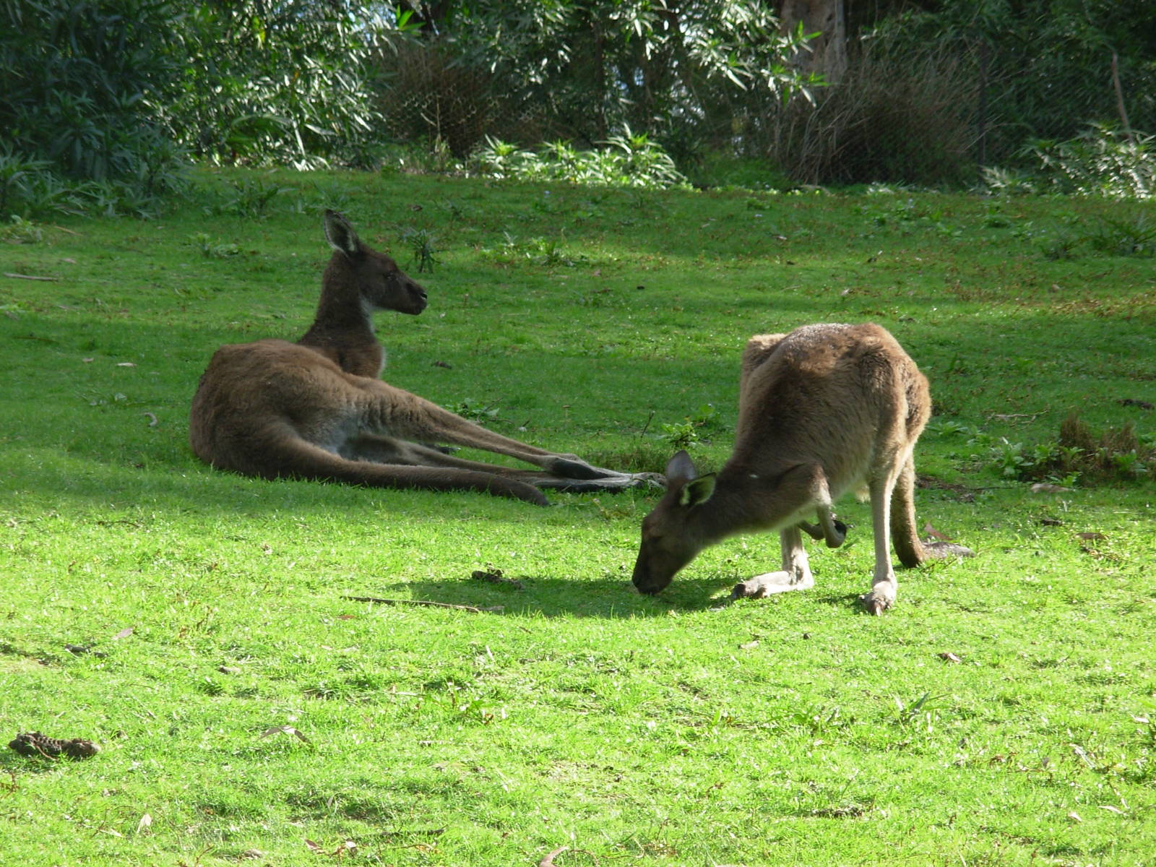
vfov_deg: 7.8
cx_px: 578
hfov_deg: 10.4
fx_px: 6345
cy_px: 434
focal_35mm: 190
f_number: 5
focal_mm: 31.4
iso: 50
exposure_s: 1/140
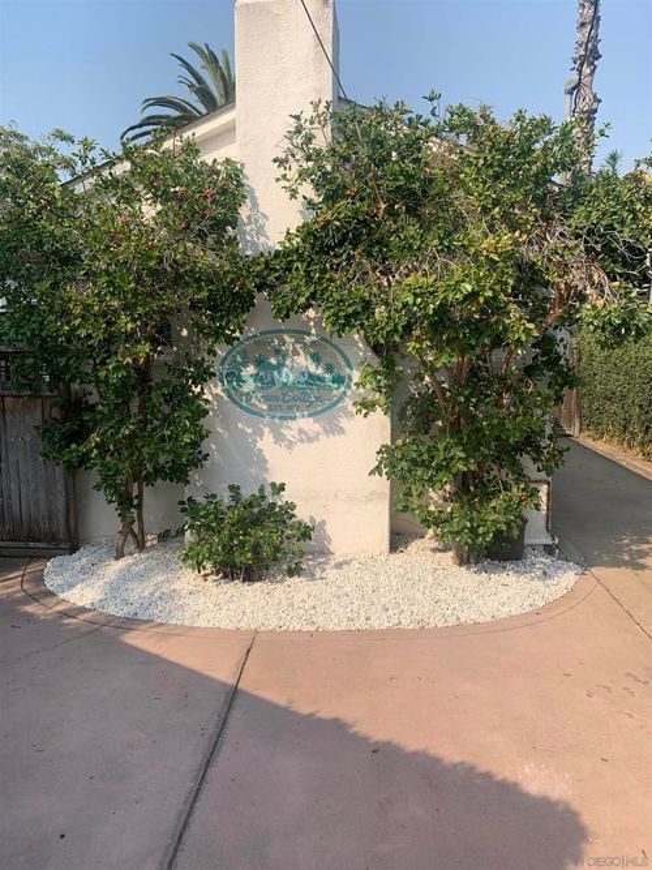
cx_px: 326
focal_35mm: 26
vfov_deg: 67.3
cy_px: 435
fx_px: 653
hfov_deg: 53.0
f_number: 1.8
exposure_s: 1/2257
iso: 25
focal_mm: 4.25
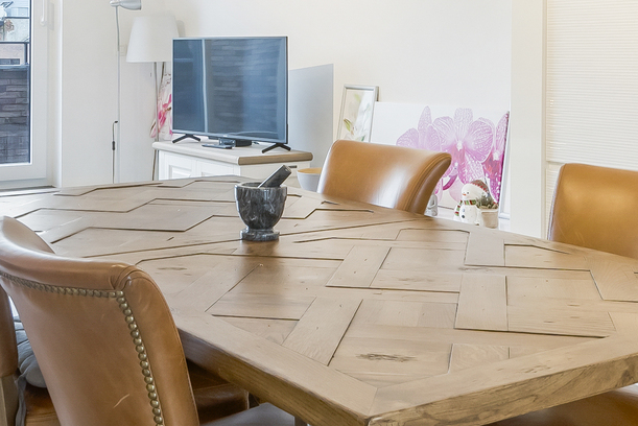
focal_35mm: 55
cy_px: 83
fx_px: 975
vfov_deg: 24.2
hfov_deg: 36.1
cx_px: 266
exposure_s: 1/5
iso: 250
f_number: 8
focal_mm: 14
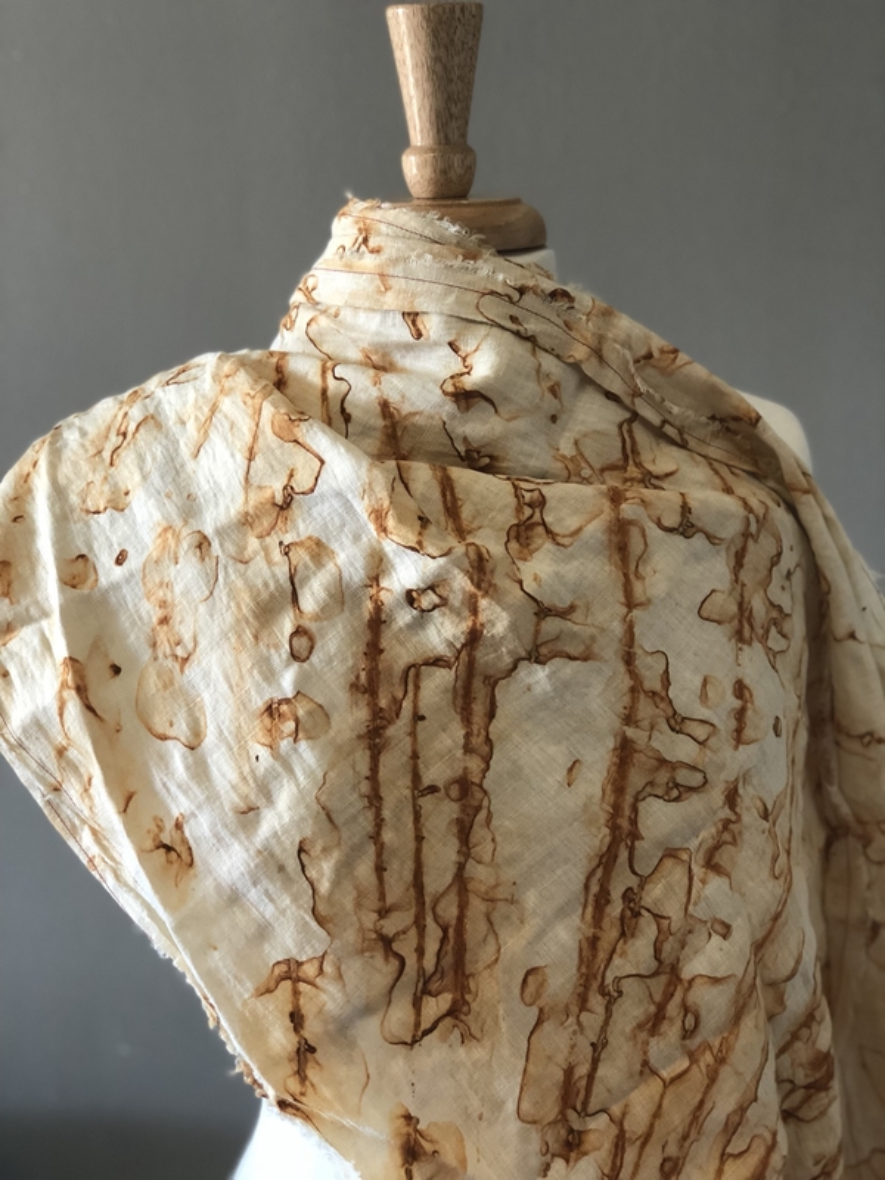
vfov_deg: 33.8
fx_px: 1943
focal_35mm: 57
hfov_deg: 25.7
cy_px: 590
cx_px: 442
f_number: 2.8
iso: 250
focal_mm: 6.6
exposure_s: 1/60
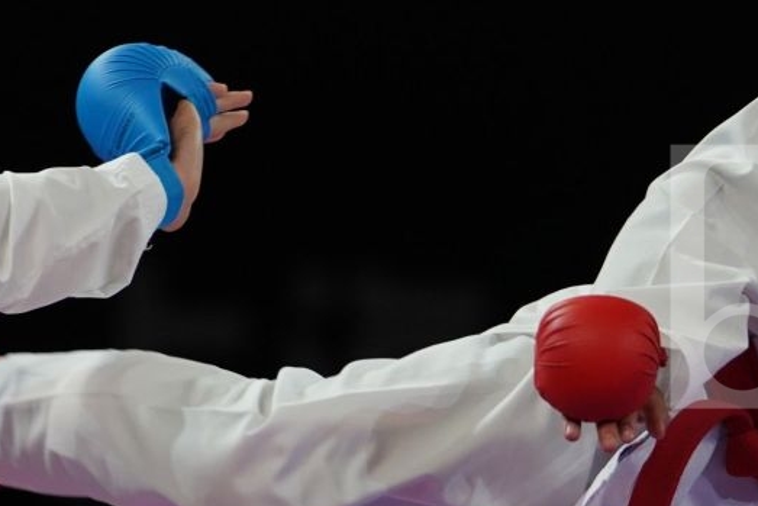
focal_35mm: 657
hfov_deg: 3.1
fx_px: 13836
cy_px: 277
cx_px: 315
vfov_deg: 2.1
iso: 1000
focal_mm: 191
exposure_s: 1/1000
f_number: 2.8
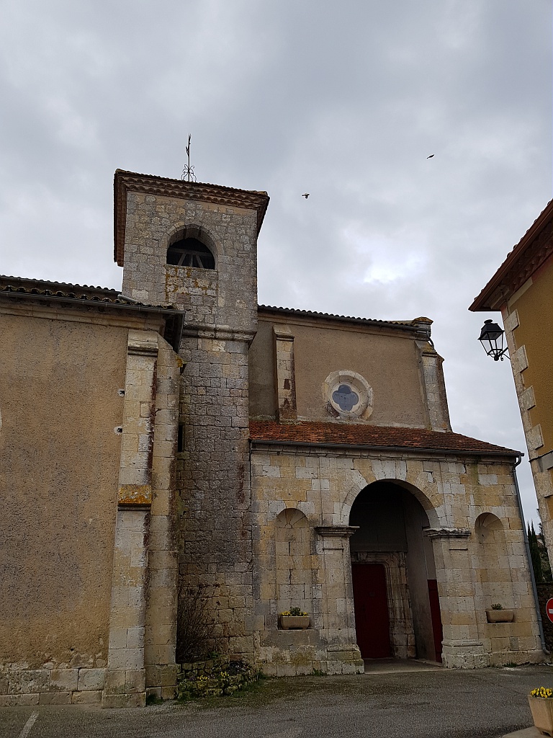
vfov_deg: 67.3
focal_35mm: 26
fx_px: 554
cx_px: 276
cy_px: 369
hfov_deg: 53.1
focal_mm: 4.2
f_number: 1.7
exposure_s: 1/1984
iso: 50
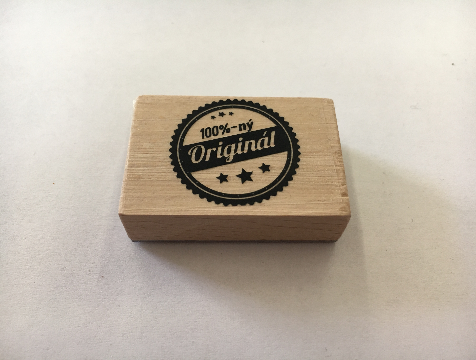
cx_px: 238
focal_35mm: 29
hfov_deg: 61.5
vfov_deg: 48.4
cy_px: 180
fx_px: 400
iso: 64
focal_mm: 4.15
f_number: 2.2
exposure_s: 1/33
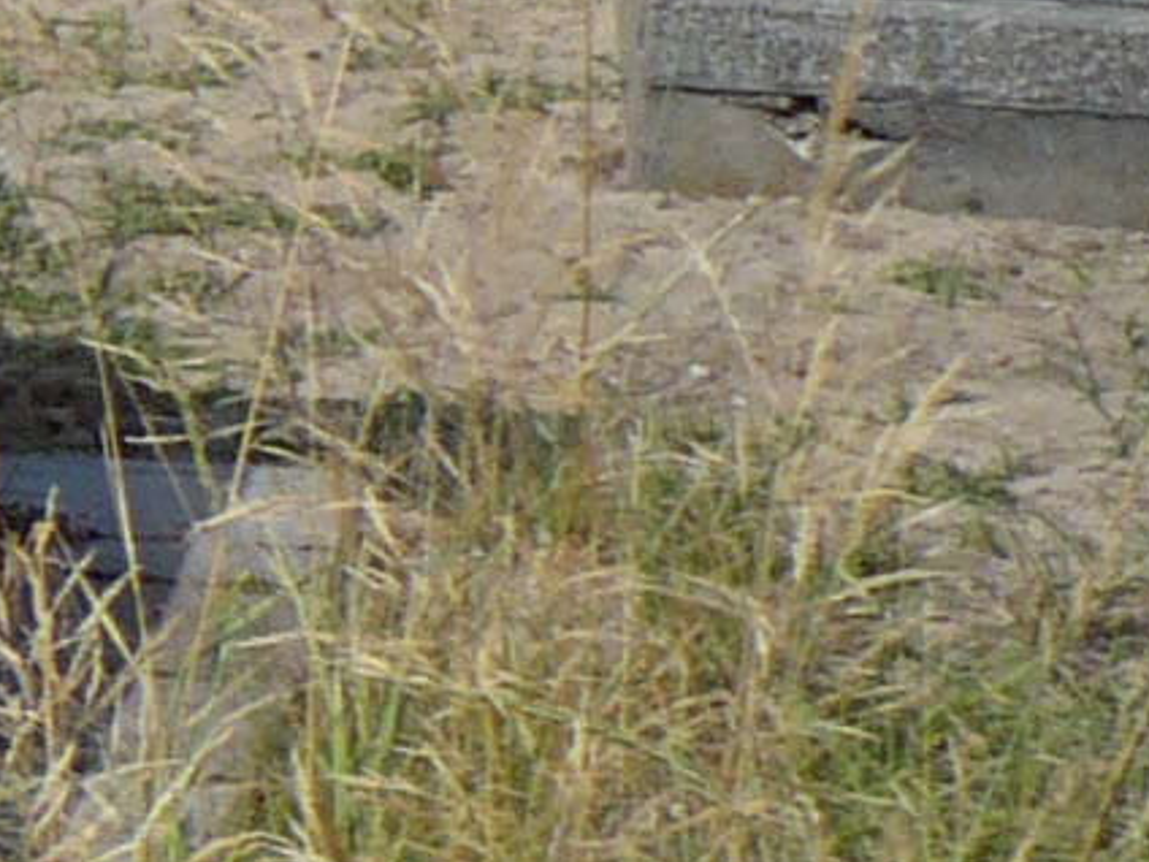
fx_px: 8896
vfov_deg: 5.5
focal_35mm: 268
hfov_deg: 6.5
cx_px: -2715
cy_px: 1507
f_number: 8
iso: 100
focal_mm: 6.1
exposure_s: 1/250
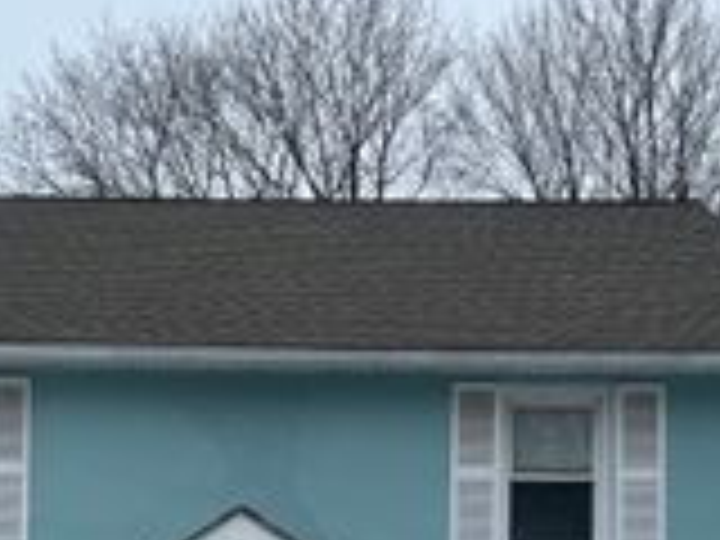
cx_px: 216
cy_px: 754
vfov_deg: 16.9
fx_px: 1685
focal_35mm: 81
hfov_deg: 24.0
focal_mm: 5.7
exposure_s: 1/1266
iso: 50
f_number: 1.5
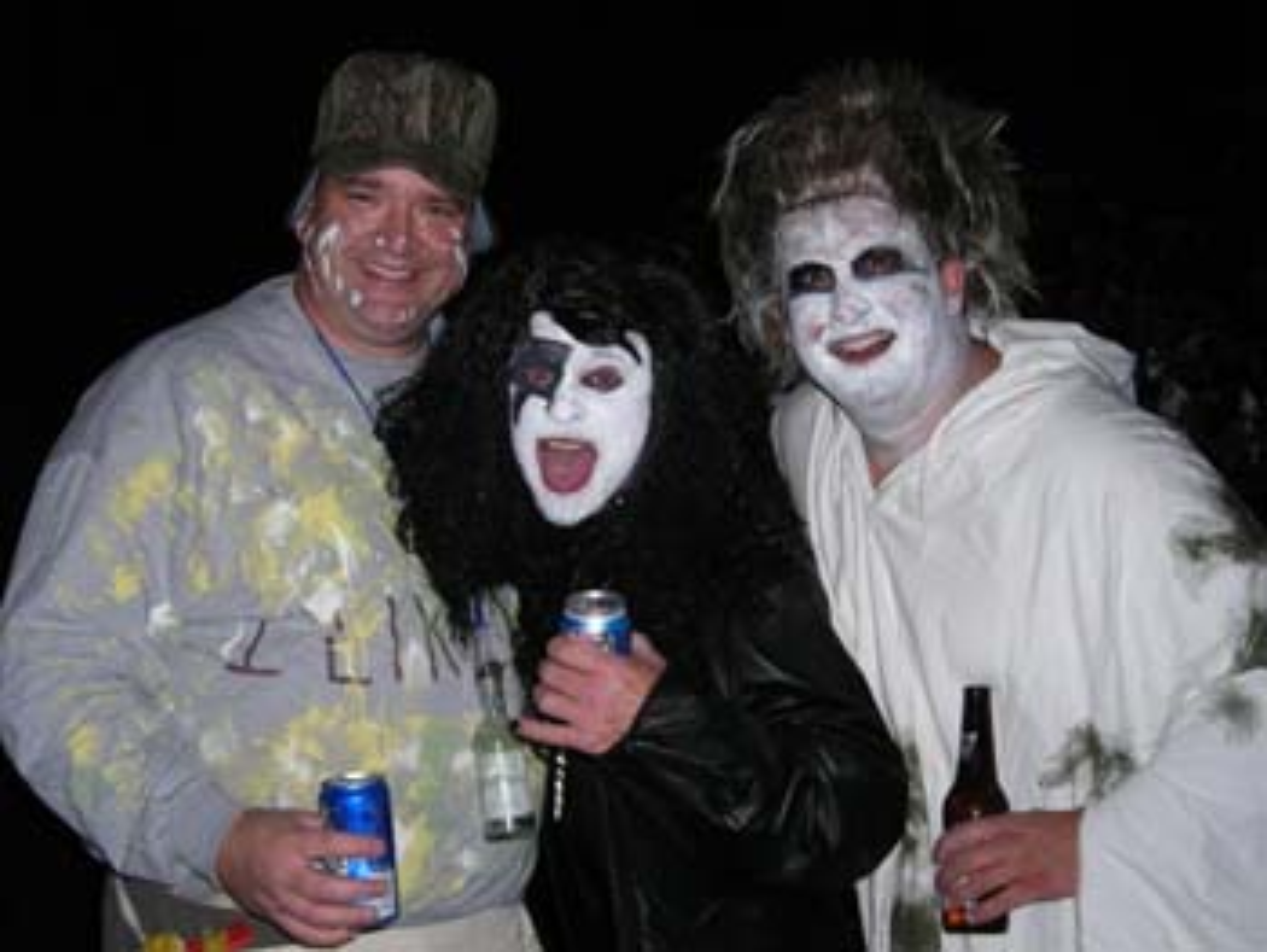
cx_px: 634
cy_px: 476
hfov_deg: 34.9
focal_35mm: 55
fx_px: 2014
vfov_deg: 26.6
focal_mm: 9.1
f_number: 3.6
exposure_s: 1/60
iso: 114
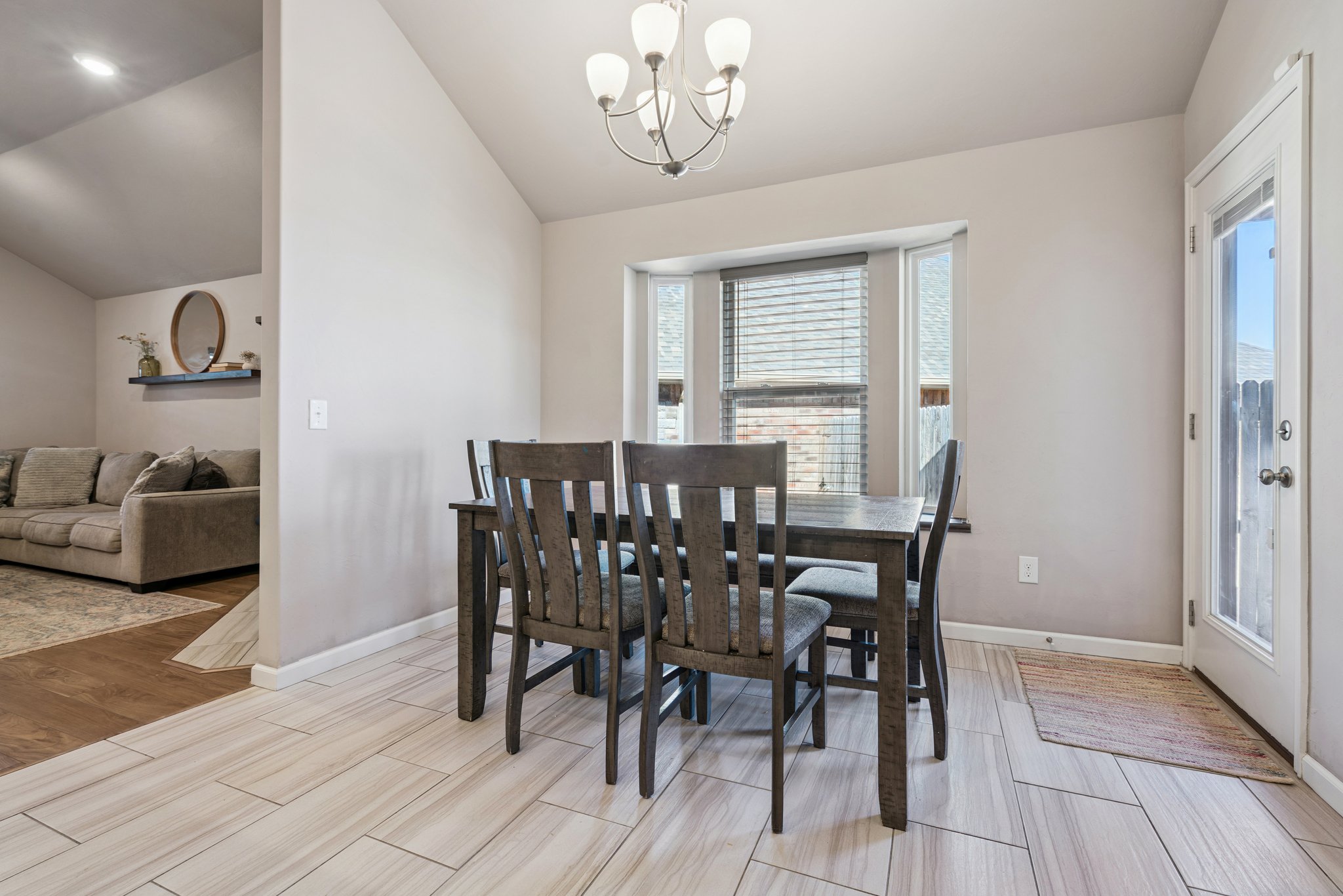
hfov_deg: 96.7
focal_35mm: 16
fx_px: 597
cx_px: 672
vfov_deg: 73.8
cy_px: 448
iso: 200
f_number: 7.1
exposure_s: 1/15
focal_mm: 16
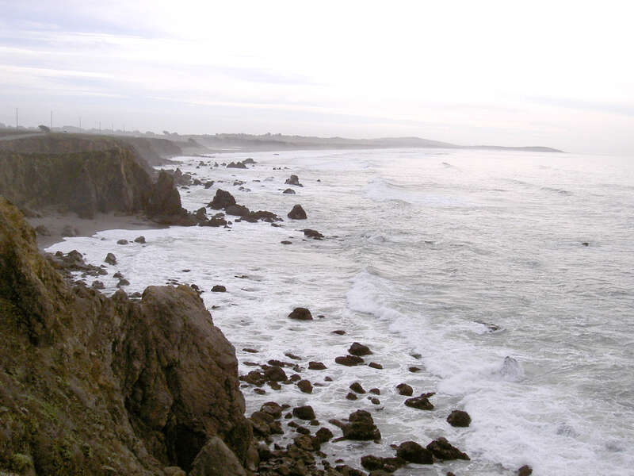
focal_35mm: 39
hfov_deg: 47.9
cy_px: 238
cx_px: 317
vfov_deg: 36.8
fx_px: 714
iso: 100
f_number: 4.7
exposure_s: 1/2000
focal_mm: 8
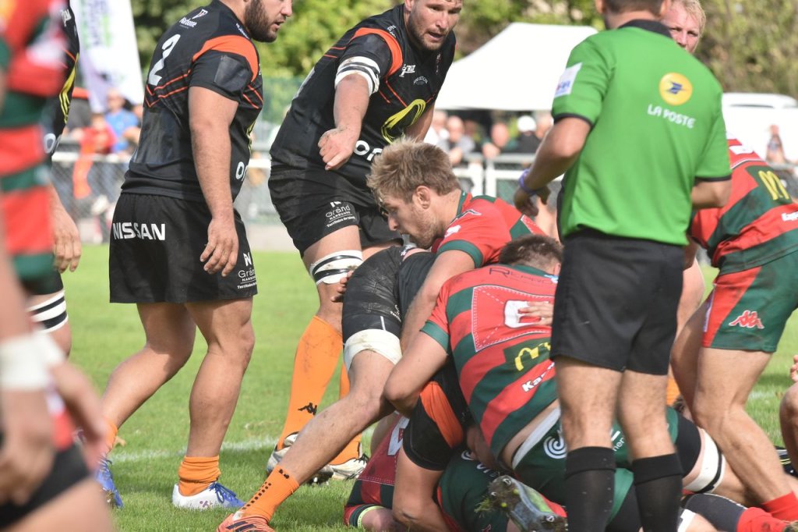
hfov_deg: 6.5
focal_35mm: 315
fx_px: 6980
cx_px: 399
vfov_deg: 4.4
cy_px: 266
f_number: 7.1
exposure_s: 1/2000
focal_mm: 210
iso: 1000
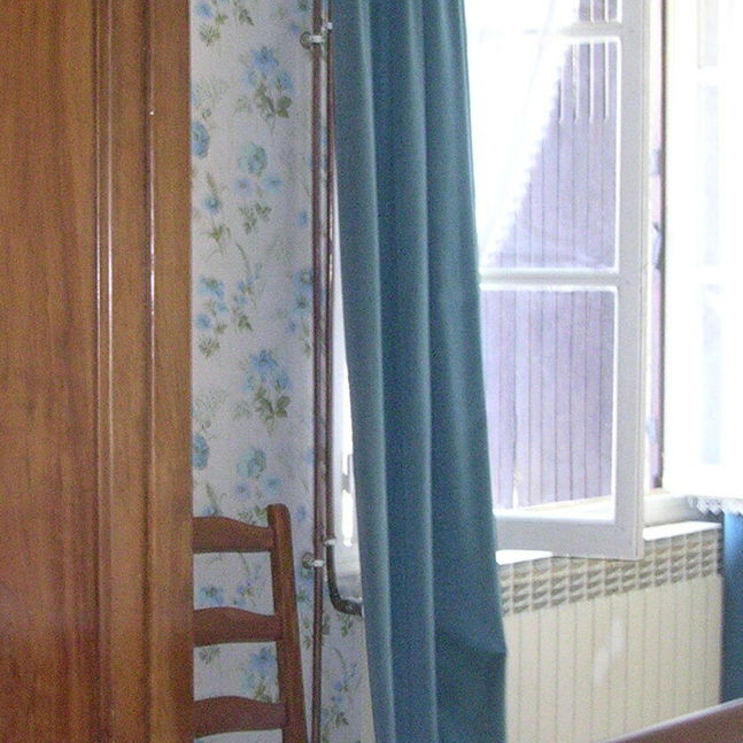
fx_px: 2016
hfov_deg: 20.9
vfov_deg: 20.9
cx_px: 285
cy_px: 411
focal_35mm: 83
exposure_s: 1/9.9
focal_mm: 5.8
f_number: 2.8
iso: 400
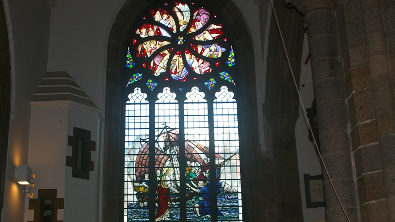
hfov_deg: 40.6
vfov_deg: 23.4
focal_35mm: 51
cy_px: 140
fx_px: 534
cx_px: 190
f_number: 4
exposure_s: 1/125
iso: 200
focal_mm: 28
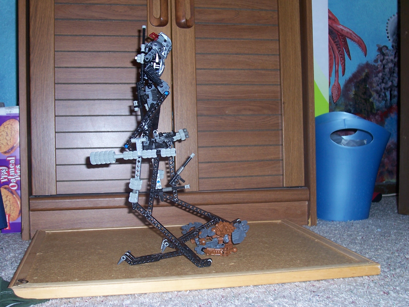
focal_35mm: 42
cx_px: 204
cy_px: 154
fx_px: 496
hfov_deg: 44.8
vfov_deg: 34.3
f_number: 3
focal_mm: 7
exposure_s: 1/60
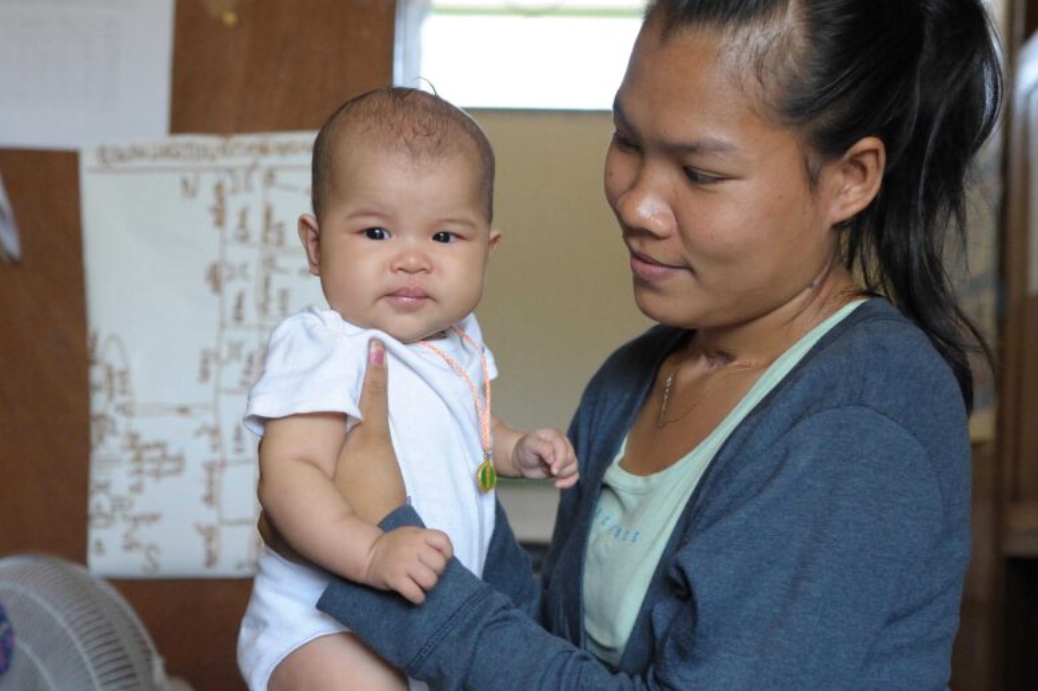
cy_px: 498
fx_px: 1844
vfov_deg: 21.1
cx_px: 478
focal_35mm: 64
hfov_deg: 31.4
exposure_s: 1/400
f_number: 4
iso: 2000
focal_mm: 44
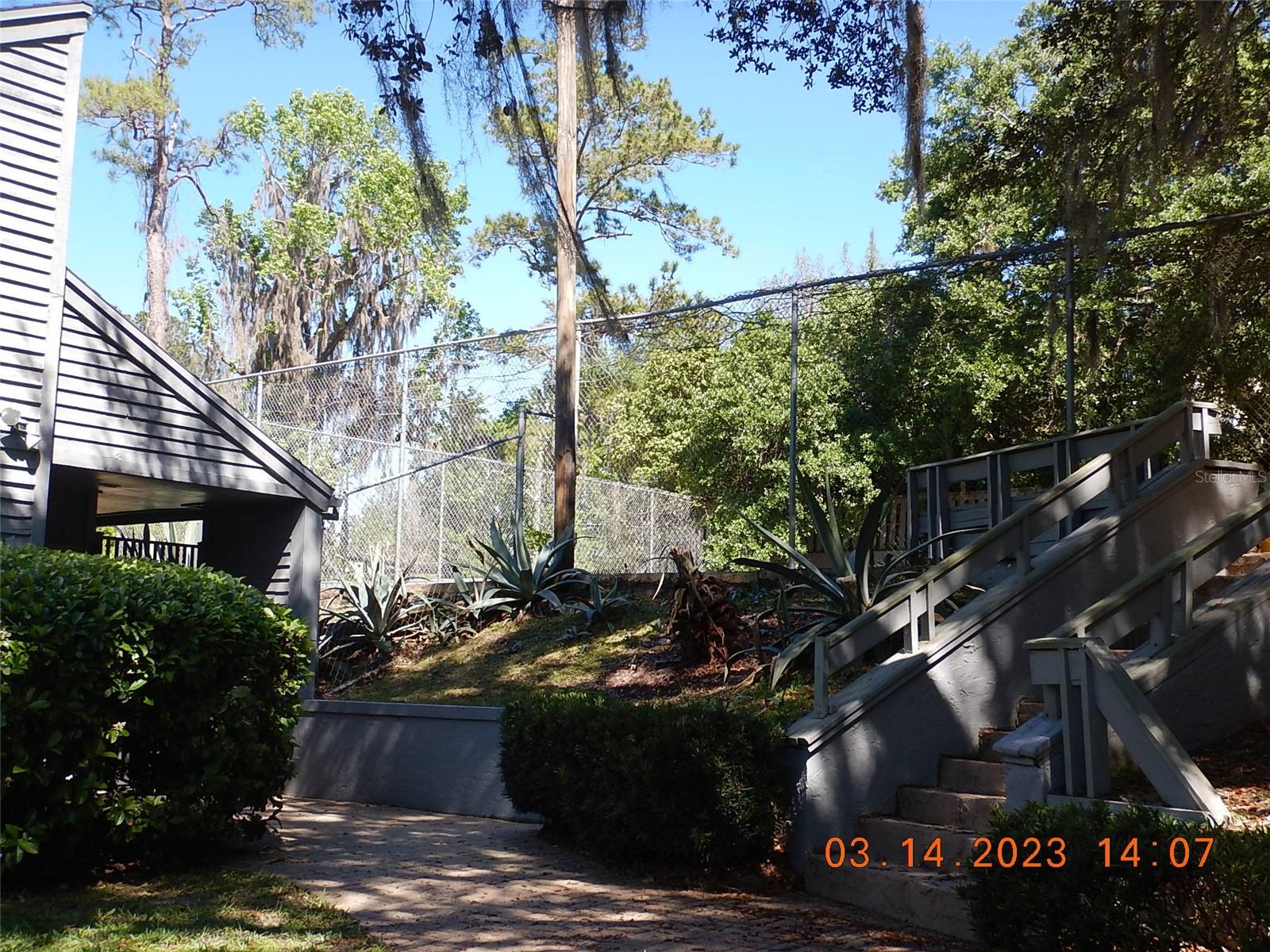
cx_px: 635
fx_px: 1468
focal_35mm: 40
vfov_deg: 36.0
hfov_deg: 46.8
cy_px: 476
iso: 125
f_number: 4.2
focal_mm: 7.2
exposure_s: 1/250
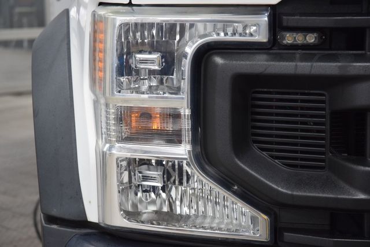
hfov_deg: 21.9
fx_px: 956
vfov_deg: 14.7
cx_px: 185
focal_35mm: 93
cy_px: 124
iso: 1600
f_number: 4.5
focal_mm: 62
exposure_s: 1/80
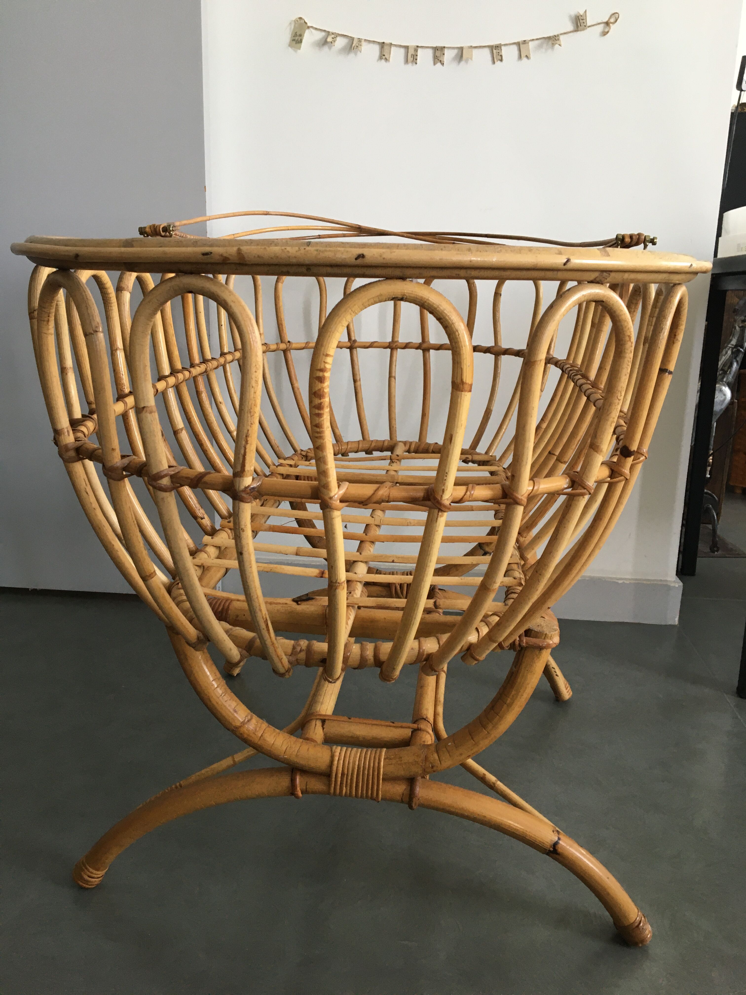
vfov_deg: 61.7
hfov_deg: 48.2
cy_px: 498
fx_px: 833
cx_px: 373
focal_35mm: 29
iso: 100
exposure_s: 1/33
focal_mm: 4.15
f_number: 2.2
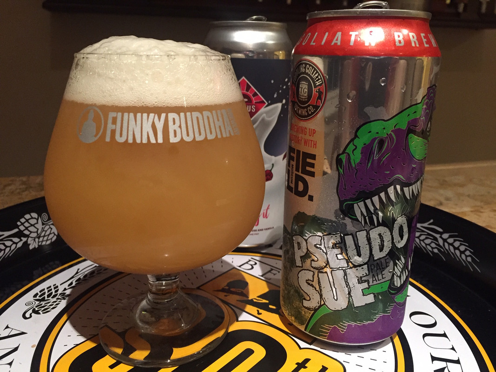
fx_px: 415
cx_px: 248
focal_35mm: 29
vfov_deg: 48.2
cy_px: 186
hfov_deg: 61.7
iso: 250
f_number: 2.2
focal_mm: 4.15
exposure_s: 1/20
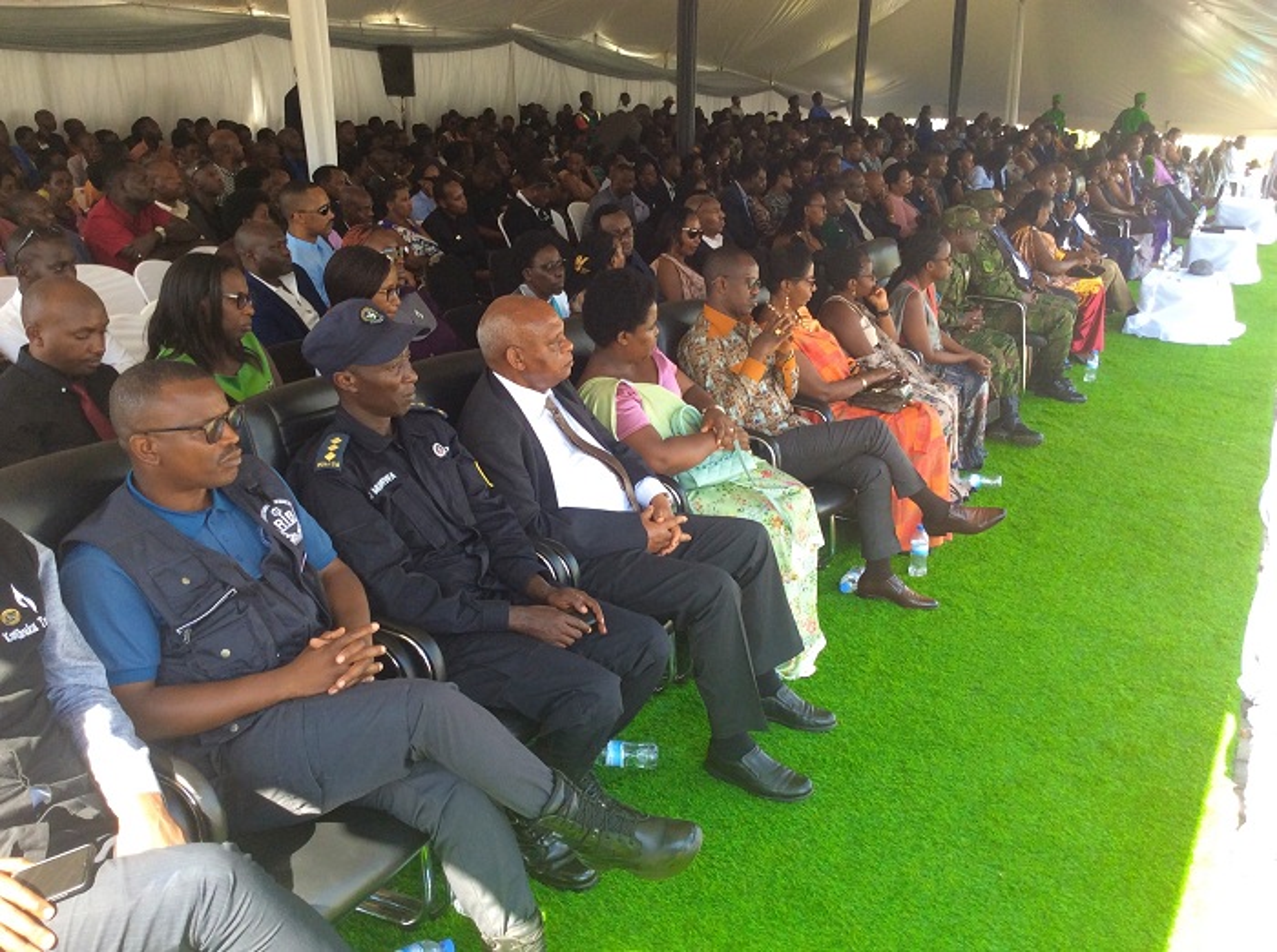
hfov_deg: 56.9
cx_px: 638
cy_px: 476
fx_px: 1178
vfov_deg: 44.0
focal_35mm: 32
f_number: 2.4
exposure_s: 1/120
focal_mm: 3.3
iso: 32
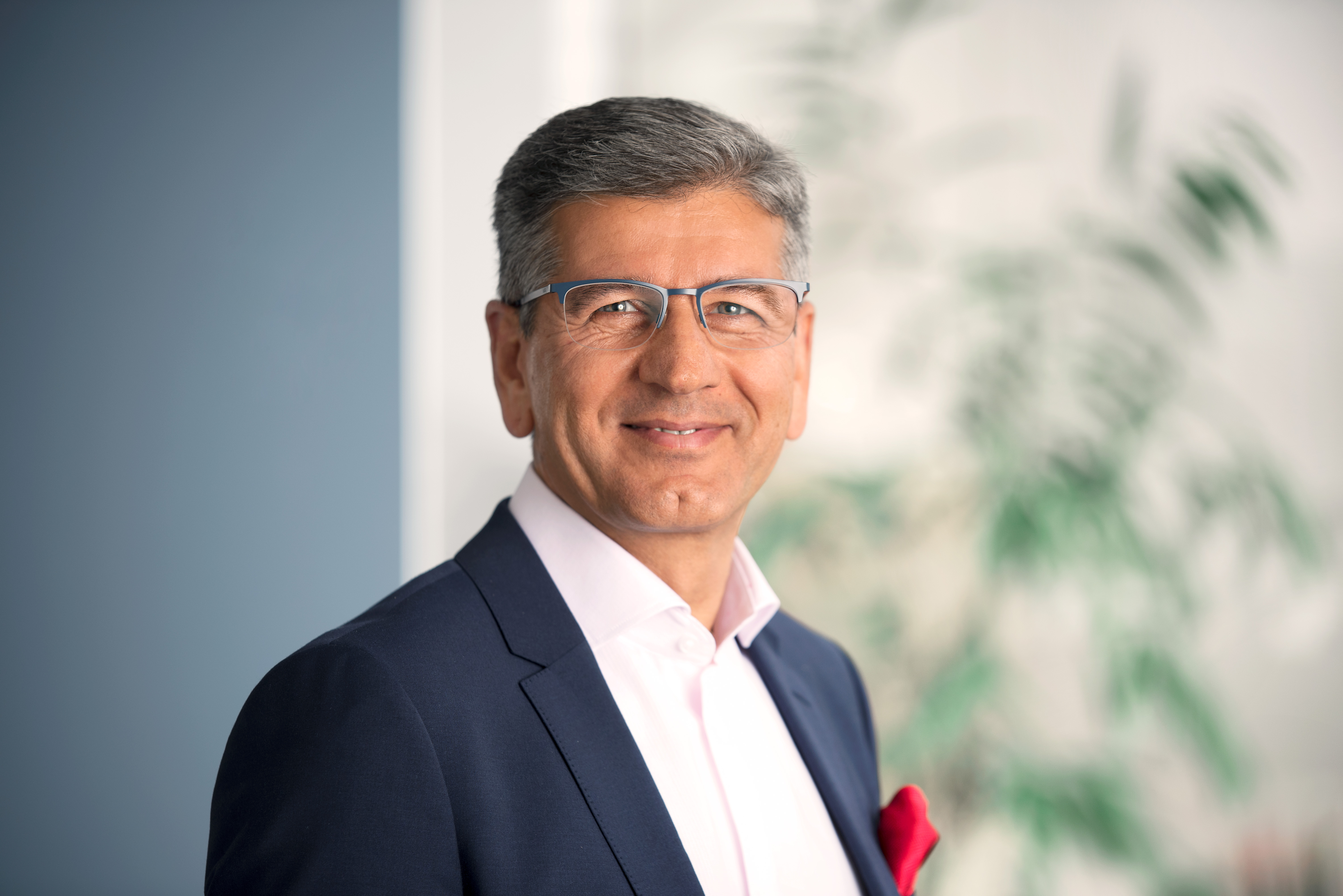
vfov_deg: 8.9
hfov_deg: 13.2
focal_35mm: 155
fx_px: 5784
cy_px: 448
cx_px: 672
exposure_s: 1/200
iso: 160
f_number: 2.8
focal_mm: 155
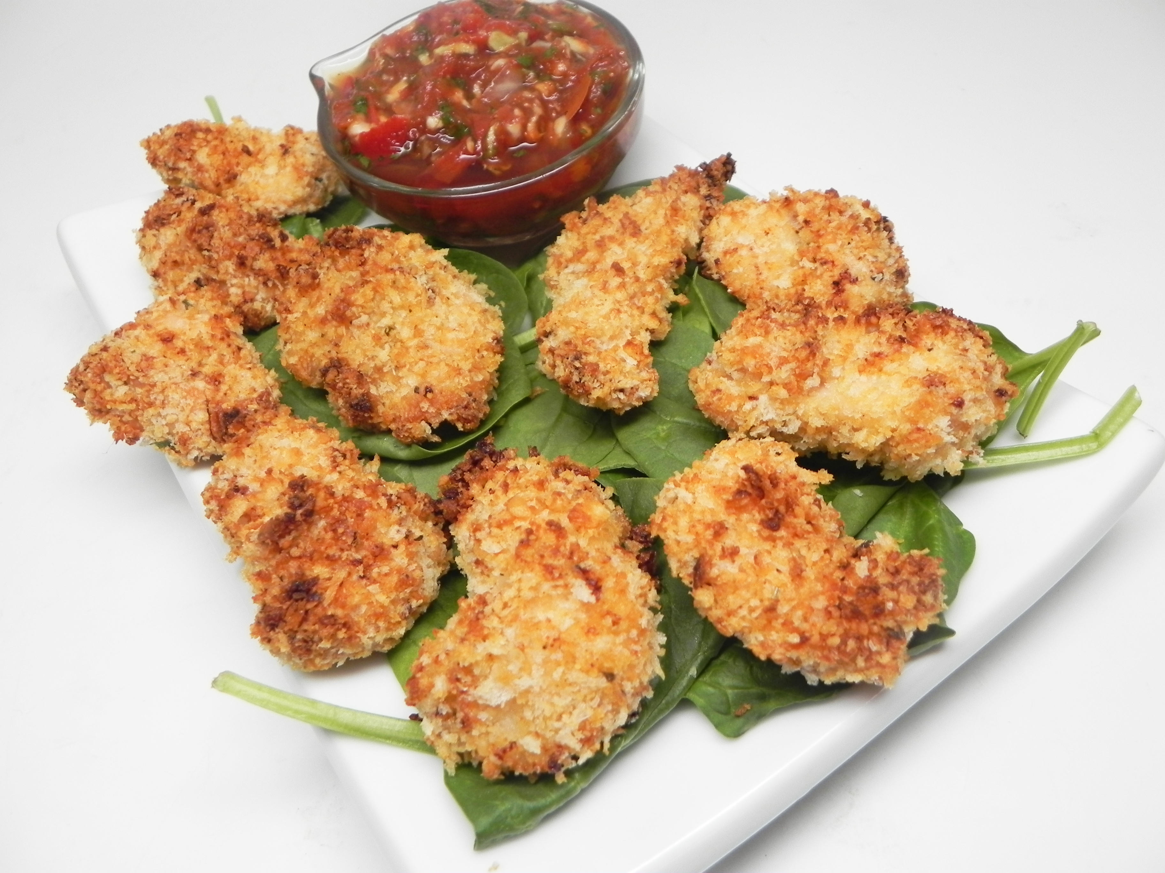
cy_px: 436
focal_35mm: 29
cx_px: 582
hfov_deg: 61.7
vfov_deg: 48.2
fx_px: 976
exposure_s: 1/39.6
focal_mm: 5.2
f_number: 2.8
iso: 160
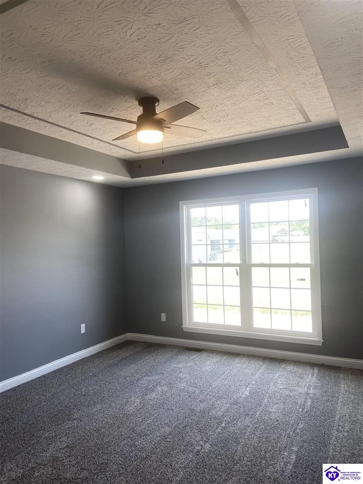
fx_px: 364
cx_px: 182
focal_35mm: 26
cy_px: 242
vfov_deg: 67.3
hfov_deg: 53.1
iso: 32
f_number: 1.8
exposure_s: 1/120
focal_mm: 4.25
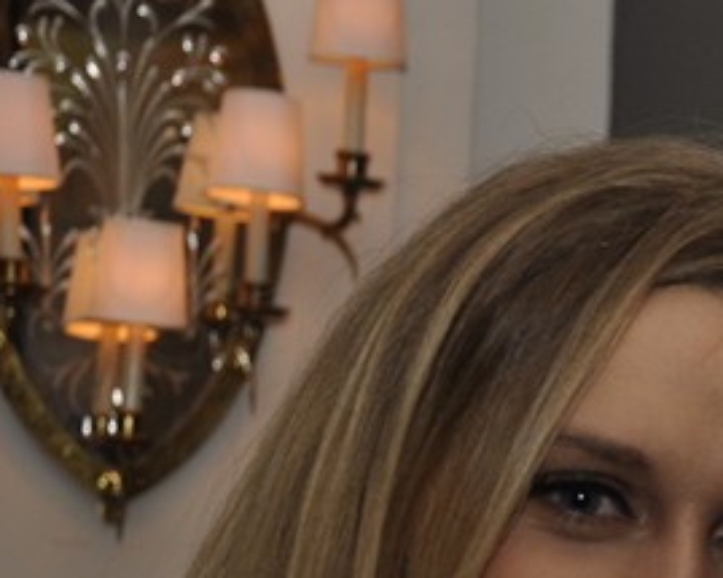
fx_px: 3358
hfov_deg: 12.0
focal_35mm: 157
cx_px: 927
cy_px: 761
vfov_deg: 9.6
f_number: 5
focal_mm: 30
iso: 400
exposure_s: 1/60
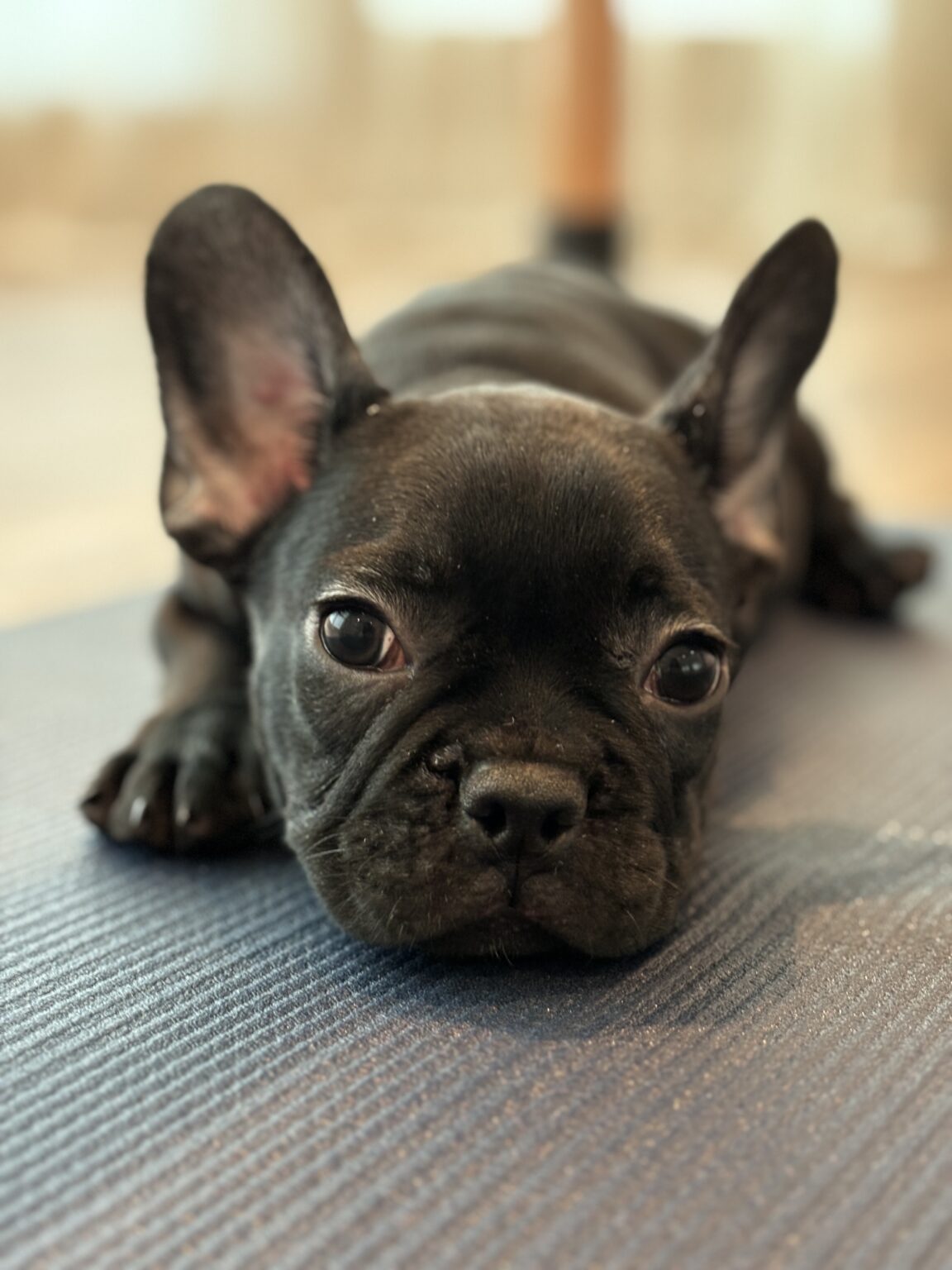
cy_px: 635
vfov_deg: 36.8
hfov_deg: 28.0
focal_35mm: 52
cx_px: 476
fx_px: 1907
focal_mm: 5.96
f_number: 1.6
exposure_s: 1/25
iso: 250
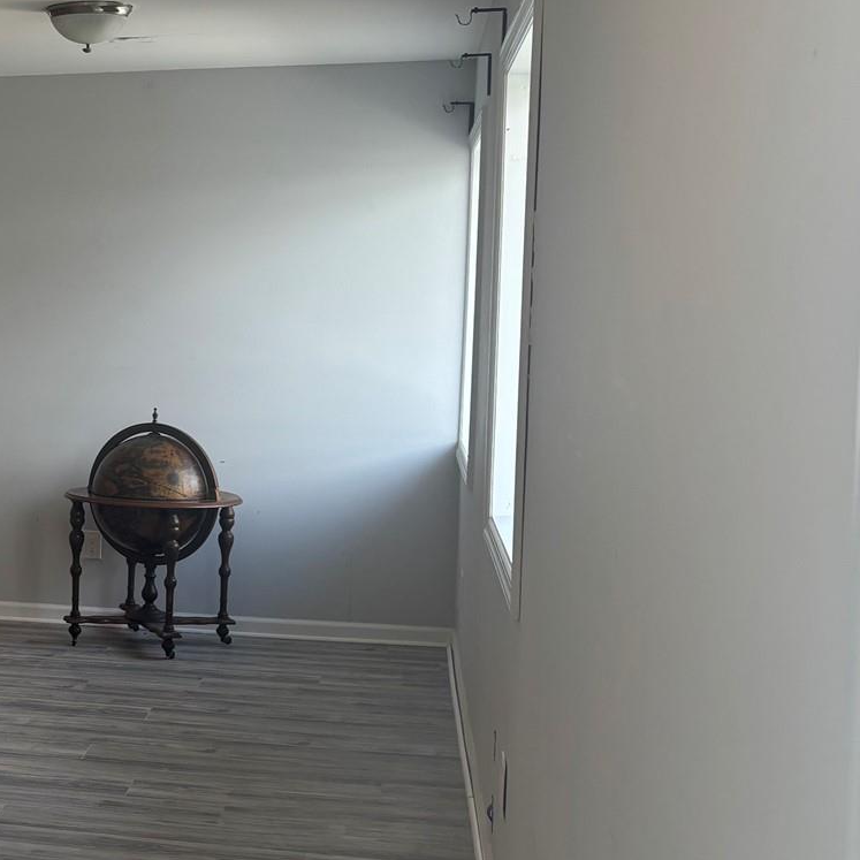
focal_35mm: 63
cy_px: 457
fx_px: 1771
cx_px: -208
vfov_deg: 27.3
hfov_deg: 24.4
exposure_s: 1/126
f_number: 1.6
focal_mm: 5.96
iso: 64
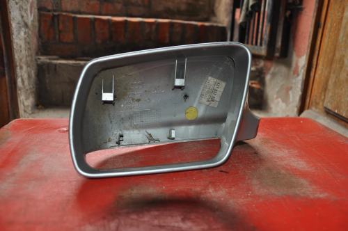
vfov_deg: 41.6
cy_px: 116
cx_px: 174
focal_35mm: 32
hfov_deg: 59.6
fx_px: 304
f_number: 3.8
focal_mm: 21
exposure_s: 1/125
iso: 250
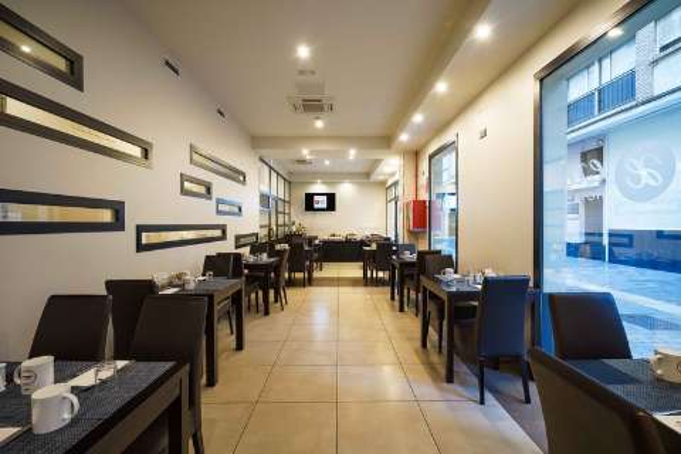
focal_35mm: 16
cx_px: 340
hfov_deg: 96.7
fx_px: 303
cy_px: 227
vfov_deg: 73.7
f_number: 11
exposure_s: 8
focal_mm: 16
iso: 100
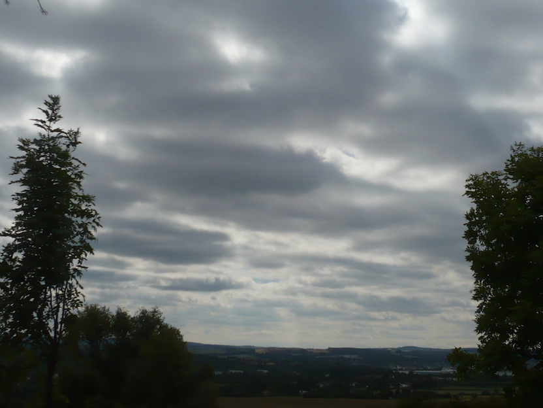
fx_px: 863
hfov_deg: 34.9
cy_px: 204
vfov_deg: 26.6
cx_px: 272
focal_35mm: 55
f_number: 9
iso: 100
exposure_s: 1/800
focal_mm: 6.6
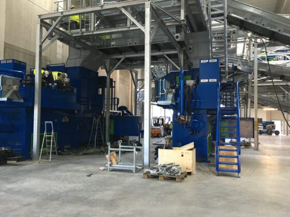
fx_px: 243
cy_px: 108
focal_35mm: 29
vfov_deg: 48.2
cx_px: 145
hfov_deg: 61.7
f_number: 2.2
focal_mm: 4.15
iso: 200
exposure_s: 1/33
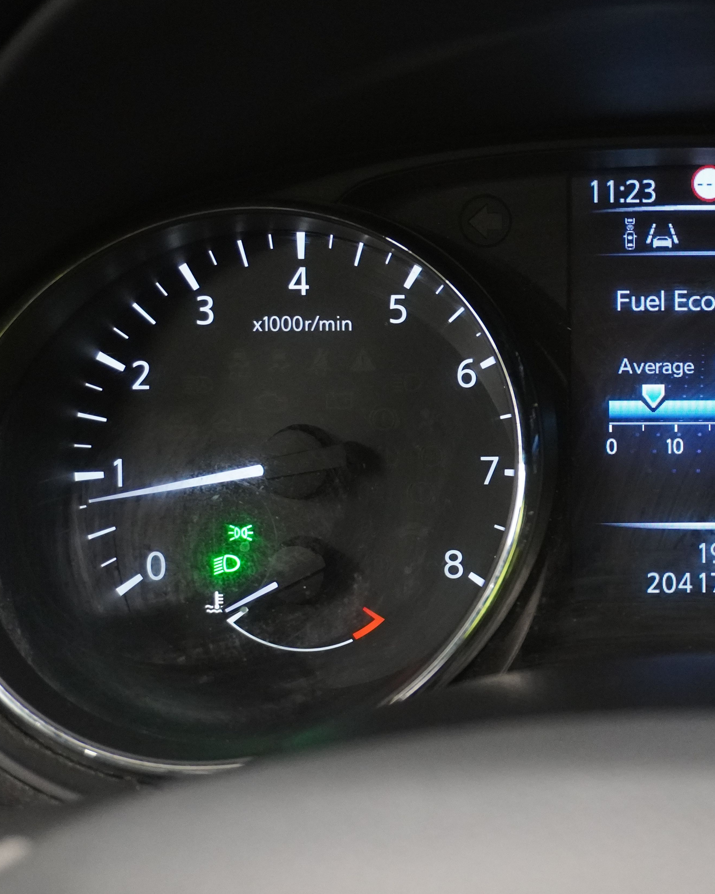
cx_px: 707
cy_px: 407
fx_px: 1821
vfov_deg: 27.6
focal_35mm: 69
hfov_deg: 21.5
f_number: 4.5
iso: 2500
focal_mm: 27
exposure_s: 1/50
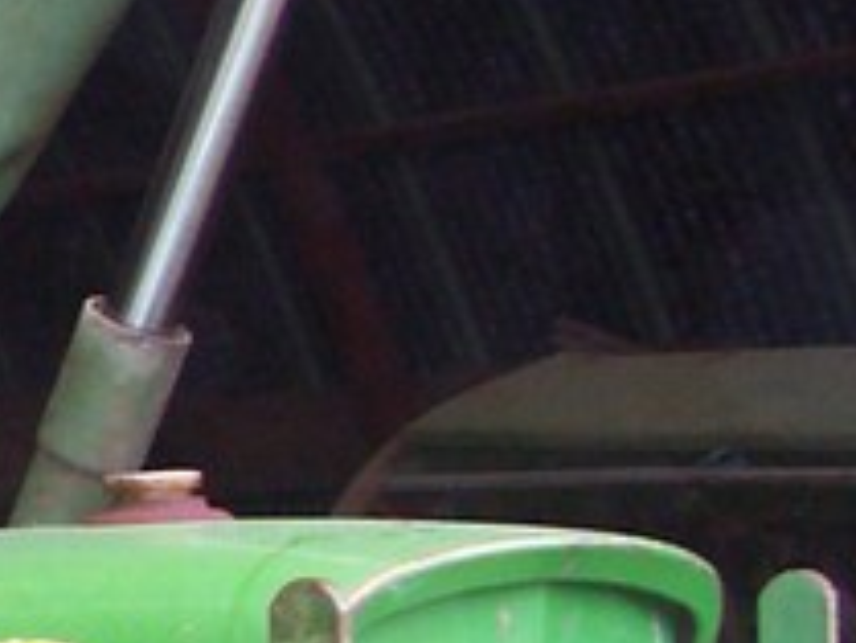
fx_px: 4825
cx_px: -1372
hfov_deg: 8.9
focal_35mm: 195
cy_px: 426
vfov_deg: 7.6
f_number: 2.7
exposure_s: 1/64
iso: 80
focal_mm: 5.6
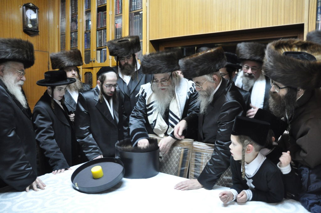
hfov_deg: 67.4
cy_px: 106
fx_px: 240
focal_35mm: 27
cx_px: 160
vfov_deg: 47.8
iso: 1250
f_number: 4.5
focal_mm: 18
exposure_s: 1/30
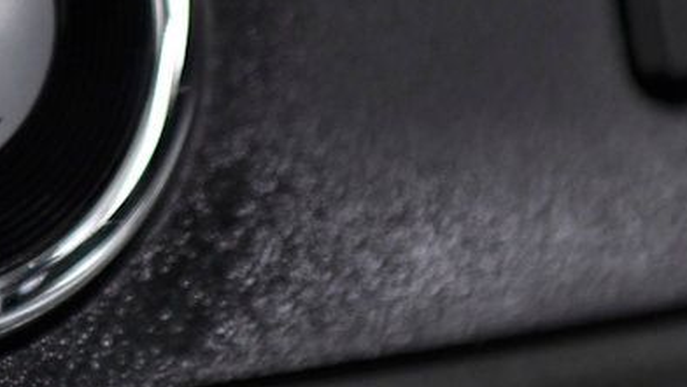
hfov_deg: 7.5
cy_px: 52
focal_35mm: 287
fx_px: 5231
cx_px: -100
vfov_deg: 4.2
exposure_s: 1/500
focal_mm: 70
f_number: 3.5
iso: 2500
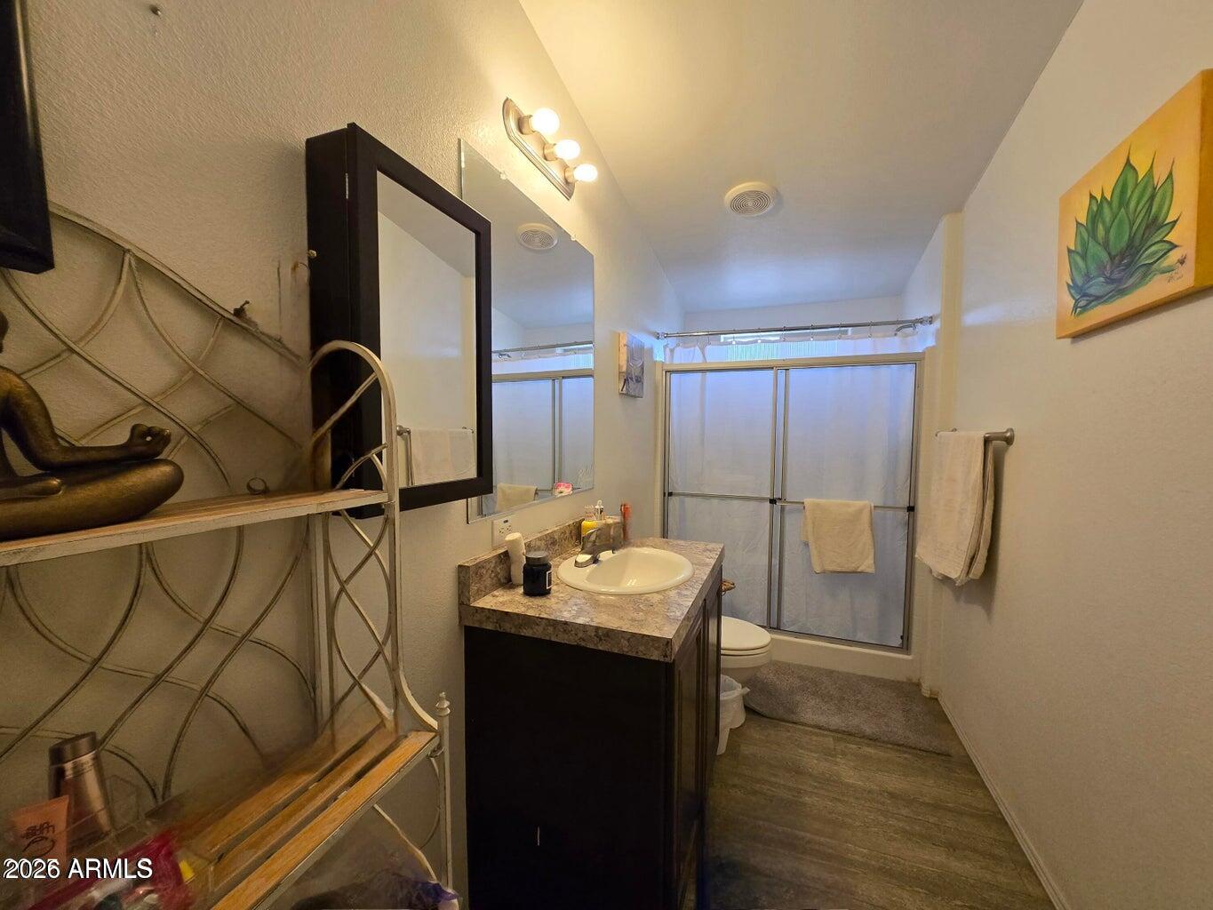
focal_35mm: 13
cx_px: 606
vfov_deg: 89.9
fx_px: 456
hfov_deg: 106.2
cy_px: 455
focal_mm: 1.7
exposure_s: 1/60.2
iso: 125
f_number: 2.2
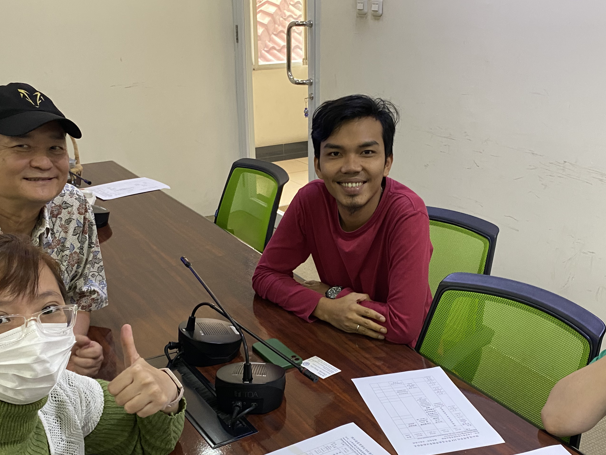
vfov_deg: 34.7
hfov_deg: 45.8
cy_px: 311
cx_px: 319
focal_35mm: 41
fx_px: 718
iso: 250
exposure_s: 1/50
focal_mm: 4.25
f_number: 1.8
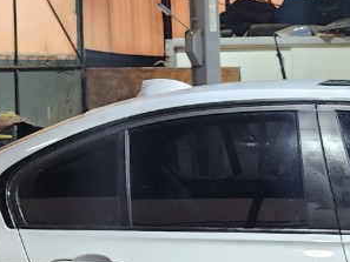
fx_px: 1001
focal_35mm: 99
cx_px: 435
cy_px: 98
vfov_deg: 14.9
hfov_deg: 18.6
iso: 250
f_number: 1.8
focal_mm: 6.4
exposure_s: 1/120
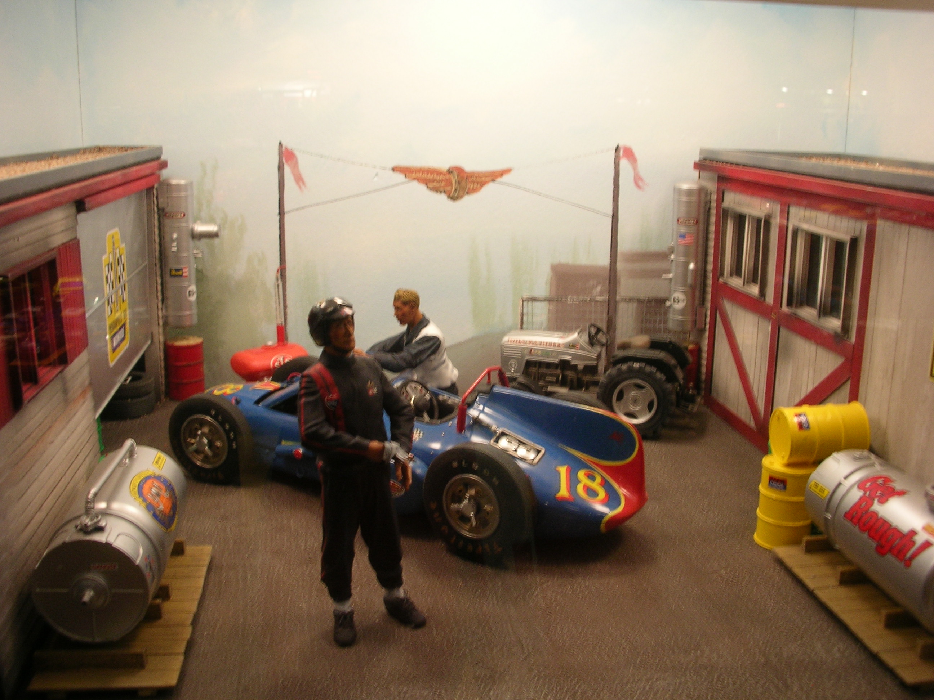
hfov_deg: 52.6
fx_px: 944
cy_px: 350
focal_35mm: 35
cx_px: 467
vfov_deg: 40.7
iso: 74
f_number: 3
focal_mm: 5.8
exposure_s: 1/3.9
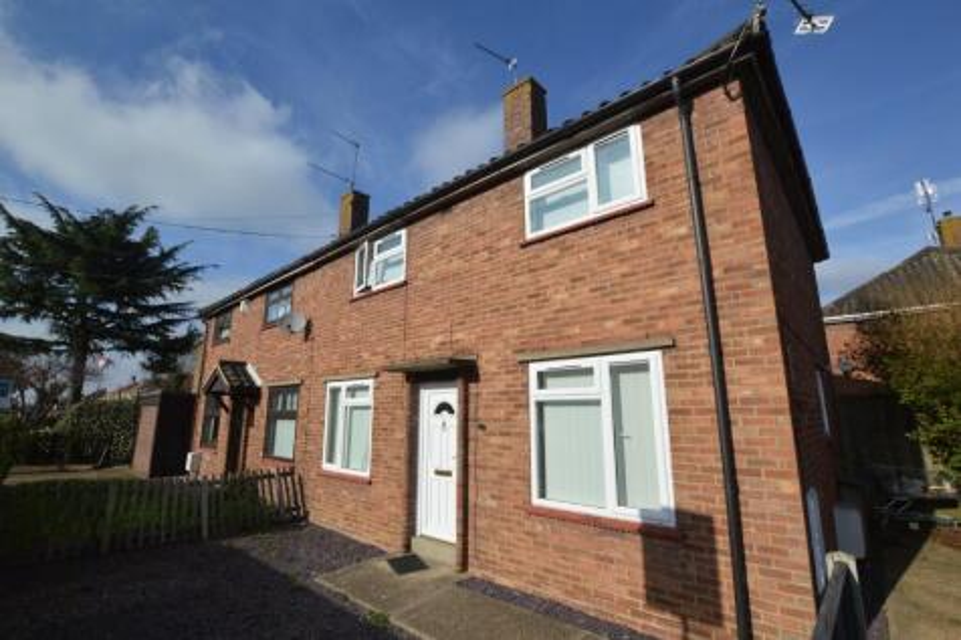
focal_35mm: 15
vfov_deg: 77.3
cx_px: 480
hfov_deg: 100.4
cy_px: 320
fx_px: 400
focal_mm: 10
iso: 100
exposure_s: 1/400
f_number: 9
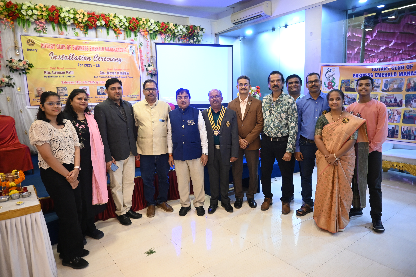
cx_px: 208
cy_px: 138
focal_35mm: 24
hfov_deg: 73.7
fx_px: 277
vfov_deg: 53.1
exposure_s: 1/25
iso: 1000
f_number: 3.5
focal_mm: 16
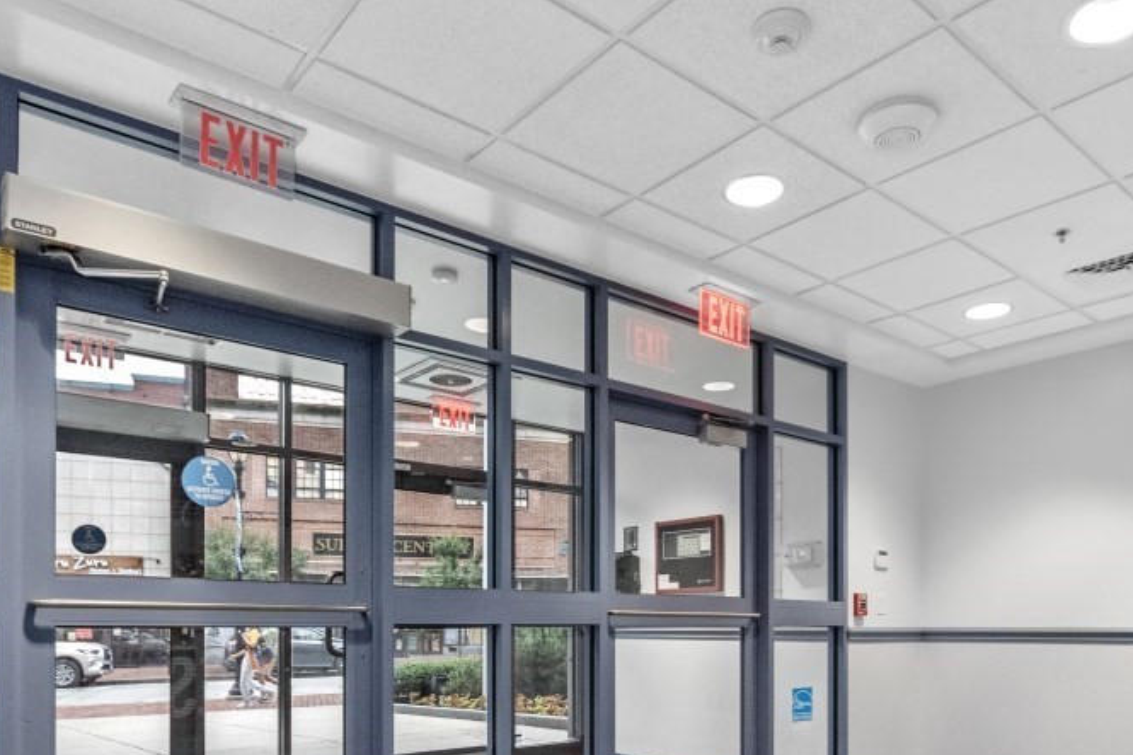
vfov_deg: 46.7
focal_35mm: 26
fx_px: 818
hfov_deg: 69.3
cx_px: 607
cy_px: 612
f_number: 4
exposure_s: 1/80
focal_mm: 10
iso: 1600
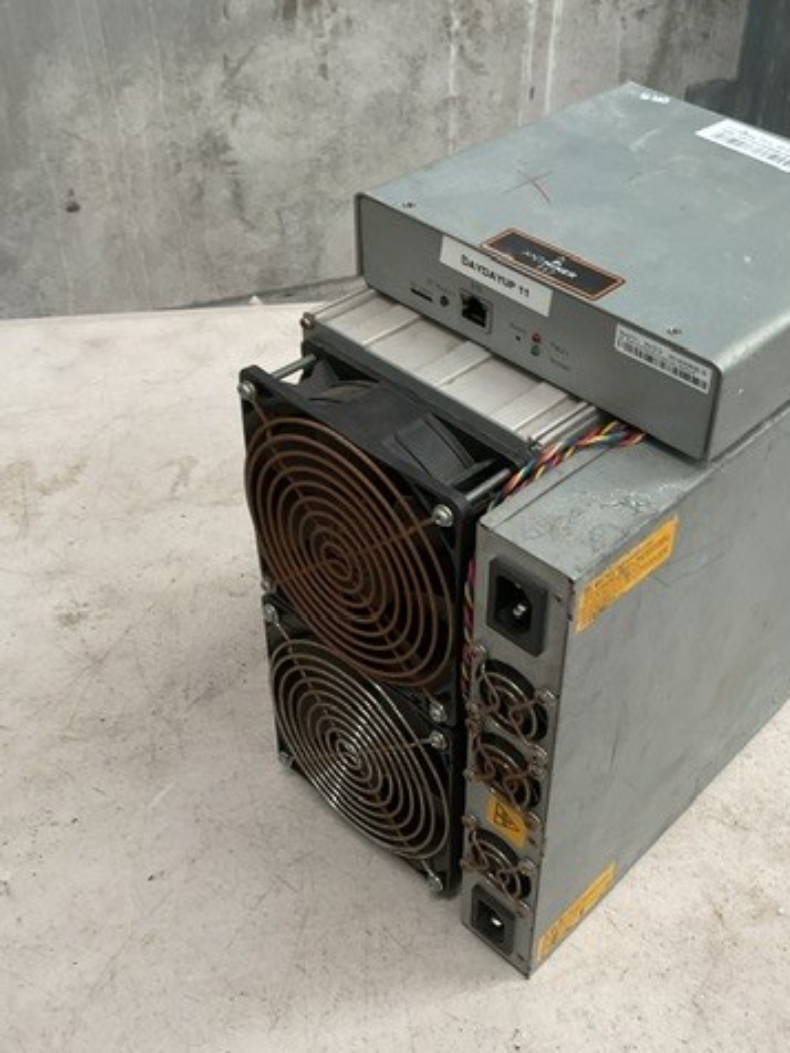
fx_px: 1187
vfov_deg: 47.9
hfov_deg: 36.4
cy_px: 529
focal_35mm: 39
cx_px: 531
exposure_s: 1/50
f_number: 1.8
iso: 50
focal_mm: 3
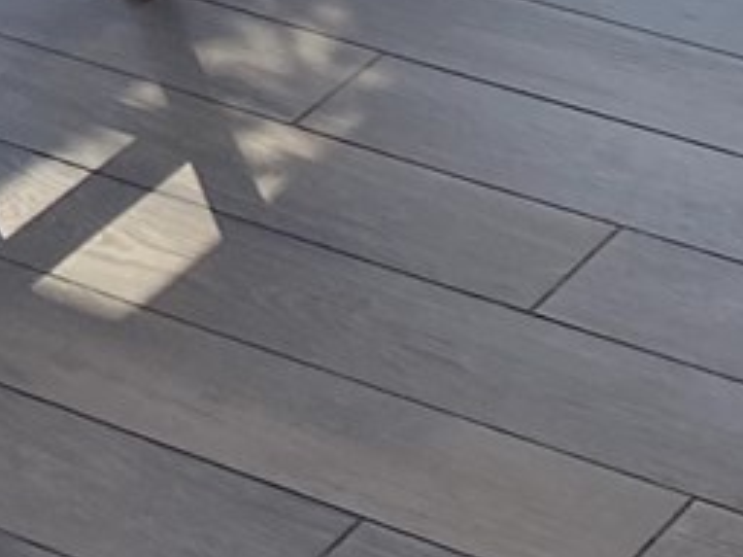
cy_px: -534
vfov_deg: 7.3
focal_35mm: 196
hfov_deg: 9.2
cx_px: -947
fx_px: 4205
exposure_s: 1/209
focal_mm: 4.25
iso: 32
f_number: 1.8
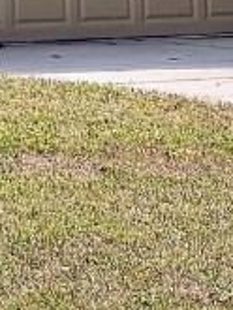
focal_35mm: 323
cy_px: -284
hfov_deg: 4.4
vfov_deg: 6.0
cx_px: -485
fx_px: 2895
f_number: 2
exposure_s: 1/841
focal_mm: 6
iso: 25
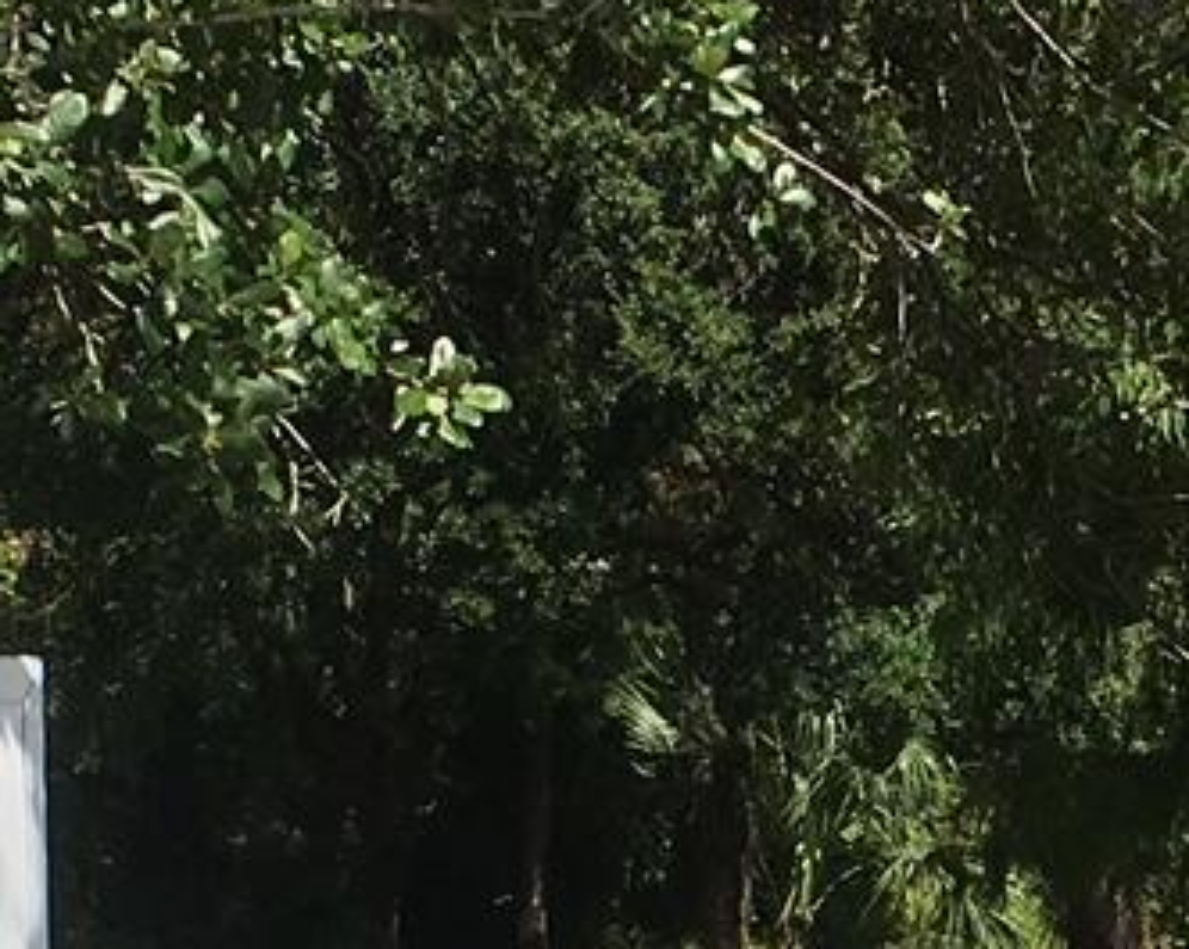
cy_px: 1021
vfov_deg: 8.9
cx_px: 1425
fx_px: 6047
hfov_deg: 11.0
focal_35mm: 172
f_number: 2.2
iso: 25
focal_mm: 4.15
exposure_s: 1/1221
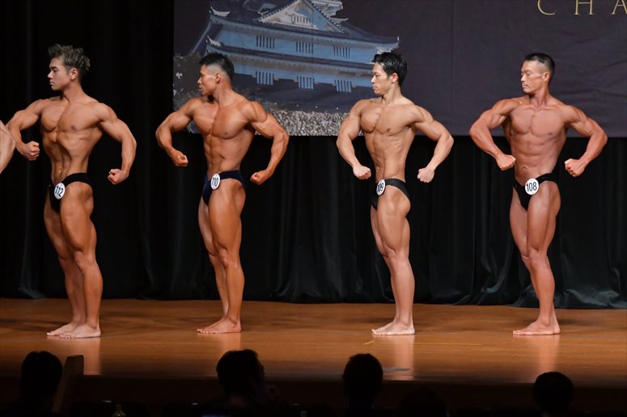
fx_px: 3917
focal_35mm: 225
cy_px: 208
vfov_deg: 6.1
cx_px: 314
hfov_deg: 9.2
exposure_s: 1/400
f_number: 5.6
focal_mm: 150
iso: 5000
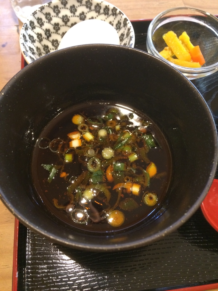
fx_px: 244
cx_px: 109
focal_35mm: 29
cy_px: 146
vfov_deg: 61.7
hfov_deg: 48.2
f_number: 2.2
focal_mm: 4.15
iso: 250
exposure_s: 1/20
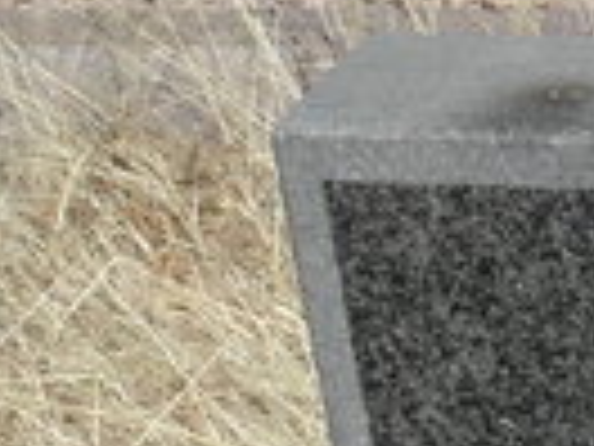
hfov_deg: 11.5
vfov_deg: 9.1
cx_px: 1138
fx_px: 2694
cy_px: 739
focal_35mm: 157
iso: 64
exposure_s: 1/400
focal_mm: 4.6
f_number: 5.6
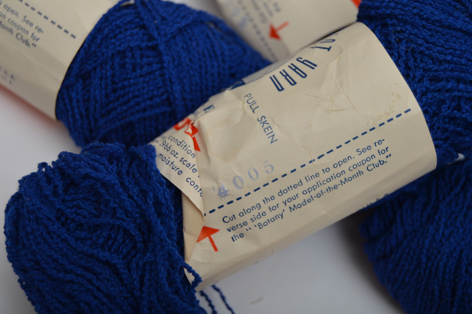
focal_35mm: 60
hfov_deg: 33.4
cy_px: 157
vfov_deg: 22.6
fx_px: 786
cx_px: 236
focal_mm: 40
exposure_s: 1/200
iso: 200
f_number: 5
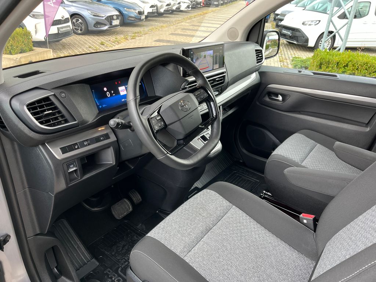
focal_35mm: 26
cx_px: 188
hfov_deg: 67.3
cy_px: 141
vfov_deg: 53.1
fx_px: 282
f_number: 1.6
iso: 64
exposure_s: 1/121
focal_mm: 5.1
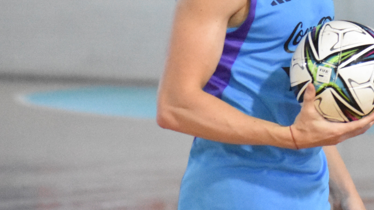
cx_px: 311
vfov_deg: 2.3
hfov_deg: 4.1
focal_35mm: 527
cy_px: -2
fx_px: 5227
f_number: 5
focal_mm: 155
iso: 12800
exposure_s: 1/1000
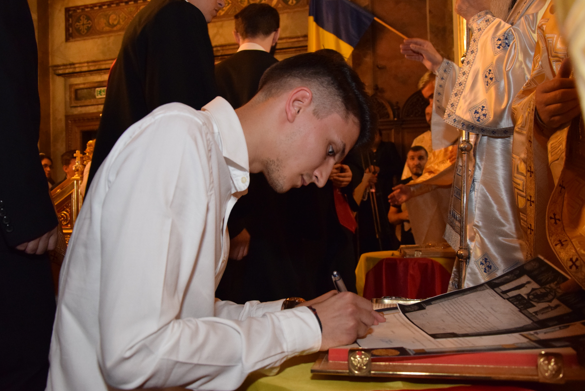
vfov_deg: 38.9
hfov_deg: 55.8
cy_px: 198
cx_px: 296
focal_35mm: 34
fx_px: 553
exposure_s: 1/50
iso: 2000
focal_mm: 22
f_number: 3.8
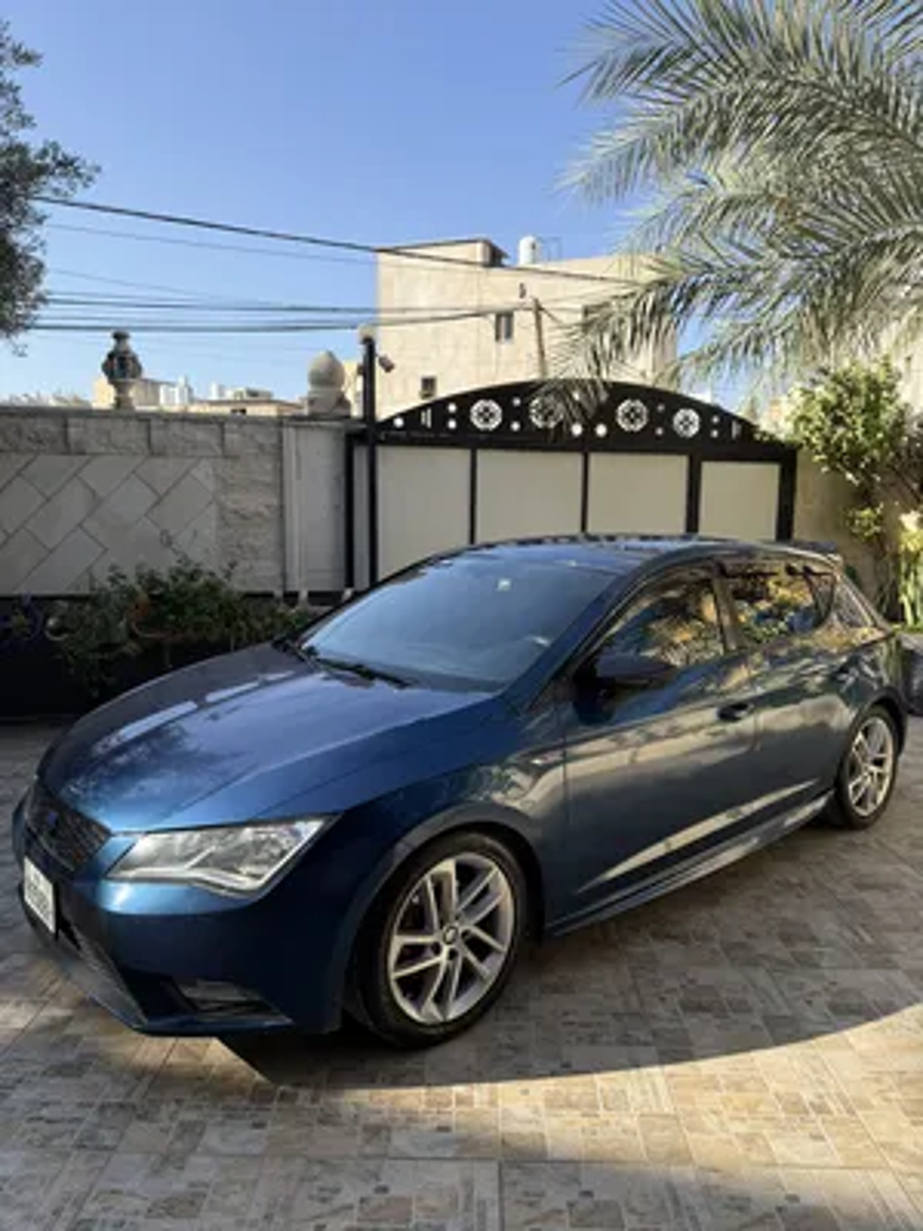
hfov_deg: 56.8
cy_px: 616
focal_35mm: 24
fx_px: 853
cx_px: 462
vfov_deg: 71.6
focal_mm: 6.76
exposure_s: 1/2110
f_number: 1.78
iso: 80
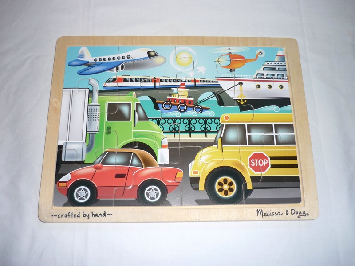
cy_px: 133
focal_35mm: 33
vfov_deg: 42.9
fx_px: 338
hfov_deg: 55.4
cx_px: 178
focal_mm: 5.5
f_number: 2.8
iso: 100
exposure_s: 1/30
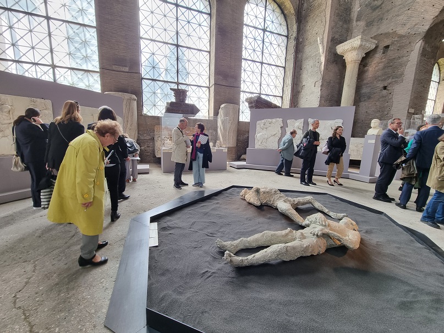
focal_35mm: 13
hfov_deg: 106.2
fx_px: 167
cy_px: 166
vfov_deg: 89.9
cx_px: 222
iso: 50
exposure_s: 1/50
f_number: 2.2
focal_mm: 2.2
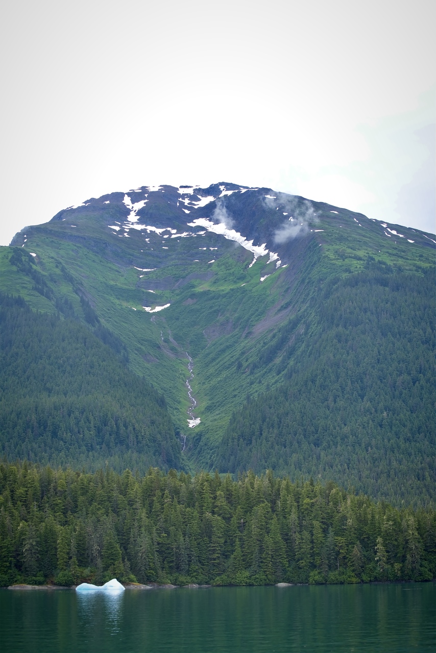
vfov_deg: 28.8
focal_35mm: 70
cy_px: 326
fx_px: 1271
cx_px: 218
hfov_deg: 19.5
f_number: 6.3
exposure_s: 1/160
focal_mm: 70
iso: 100
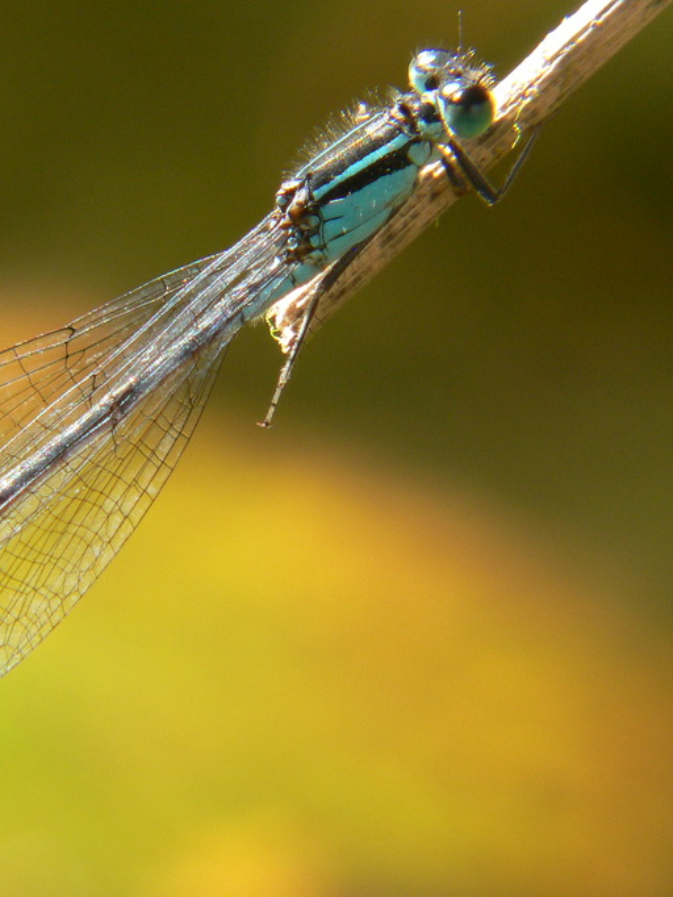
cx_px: 112
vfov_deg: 2.9
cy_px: 418
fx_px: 17487
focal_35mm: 675
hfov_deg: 2.2
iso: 100
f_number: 8
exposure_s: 1/80
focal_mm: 72
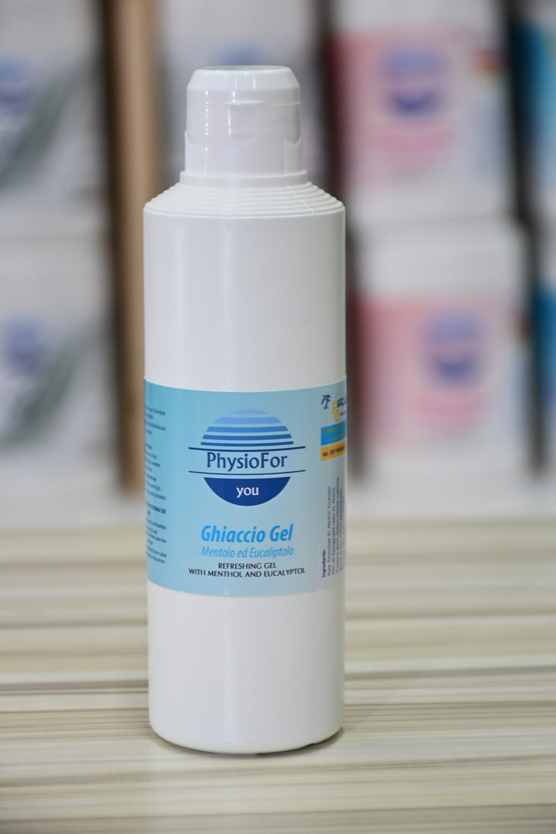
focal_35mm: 135
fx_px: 3127
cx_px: 278
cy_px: 417
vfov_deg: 15.2
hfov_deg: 10.2
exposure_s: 1/50
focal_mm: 90
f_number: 5.3
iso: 500
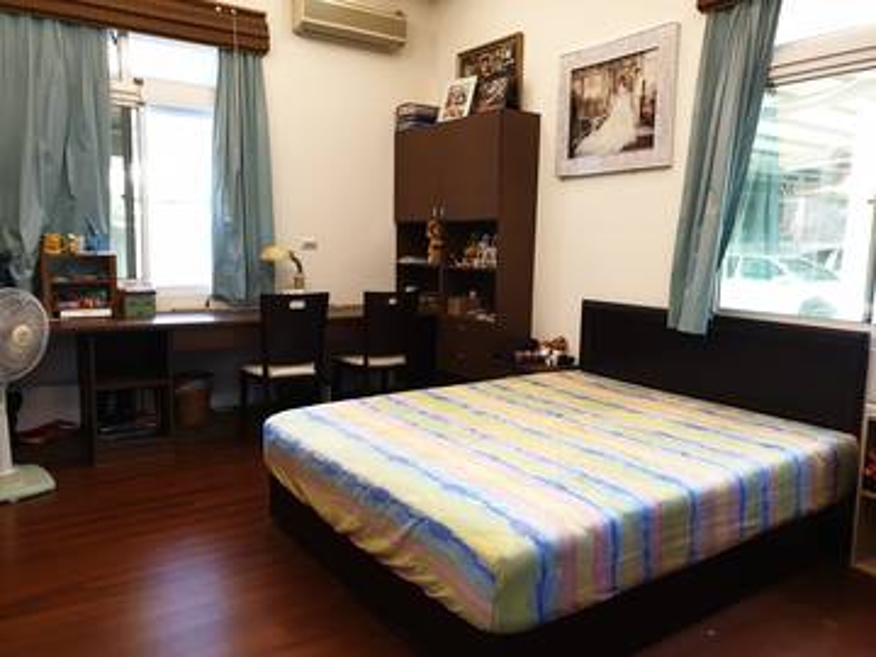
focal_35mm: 26
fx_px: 658
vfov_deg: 53.1
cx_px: 438
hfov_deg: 67.3
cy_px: 328
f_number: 2.4
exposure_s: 1/17
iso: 320
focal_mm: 4.3
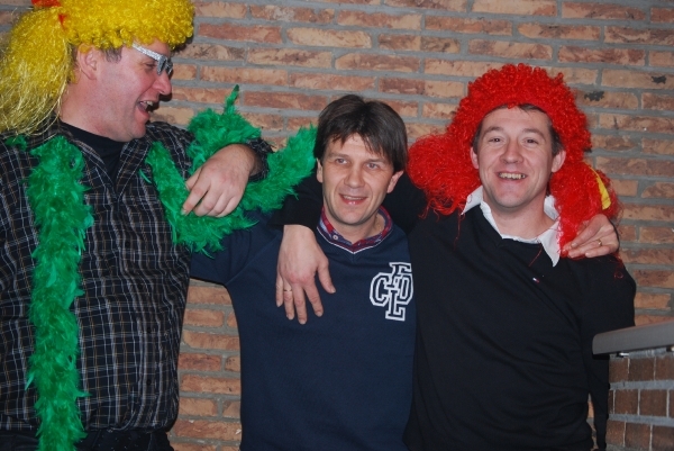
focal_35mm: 82
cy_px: 226
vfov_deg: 16.6
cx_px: 337
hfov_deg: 24.6
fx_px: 1546
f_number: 4
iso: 220
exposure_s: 1/60
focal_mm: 55
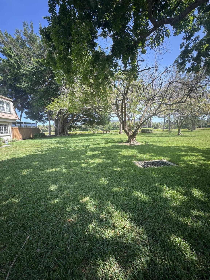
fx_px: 113
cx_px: 105
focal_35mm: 14
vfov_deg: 102.1
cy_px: 140
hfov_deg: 85.7
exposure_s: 1/356
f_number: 2.2
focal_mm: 2.22
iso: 40
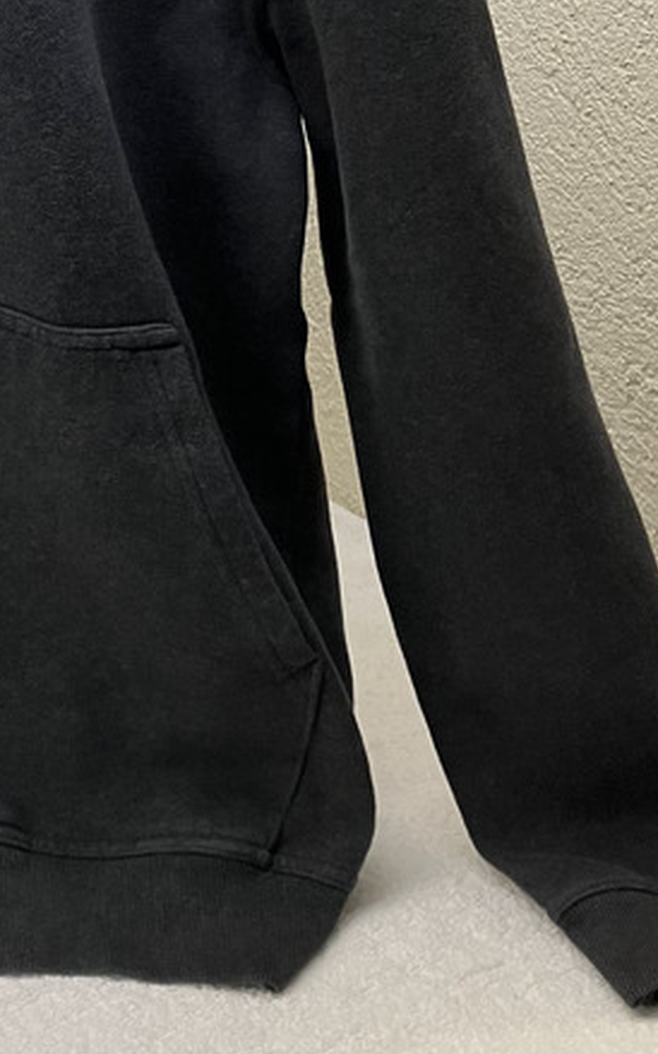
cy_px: 29
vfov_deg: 30.1
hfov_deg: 19.7
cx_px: -10
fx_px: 1838
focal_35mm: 64
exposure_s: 1/50
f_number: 1.8
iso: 50
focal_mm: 3.99
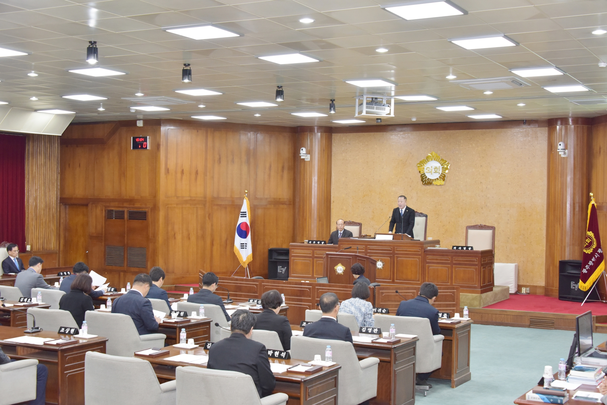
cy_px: 202
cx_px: 304
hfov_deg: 39.6
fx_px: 843
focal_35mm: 50
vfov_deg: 27.0
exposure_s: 1/60
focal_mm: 50
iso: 2000
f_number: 8
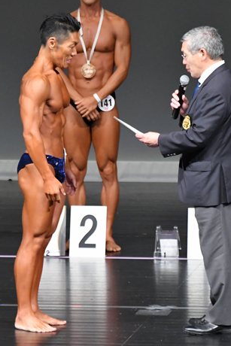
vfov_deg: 3.5
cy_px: 167
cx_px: 117
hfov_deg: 2.4
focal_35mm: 581
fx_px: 5587
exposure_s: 1/400
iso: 5000
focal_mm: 230
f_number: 5.6
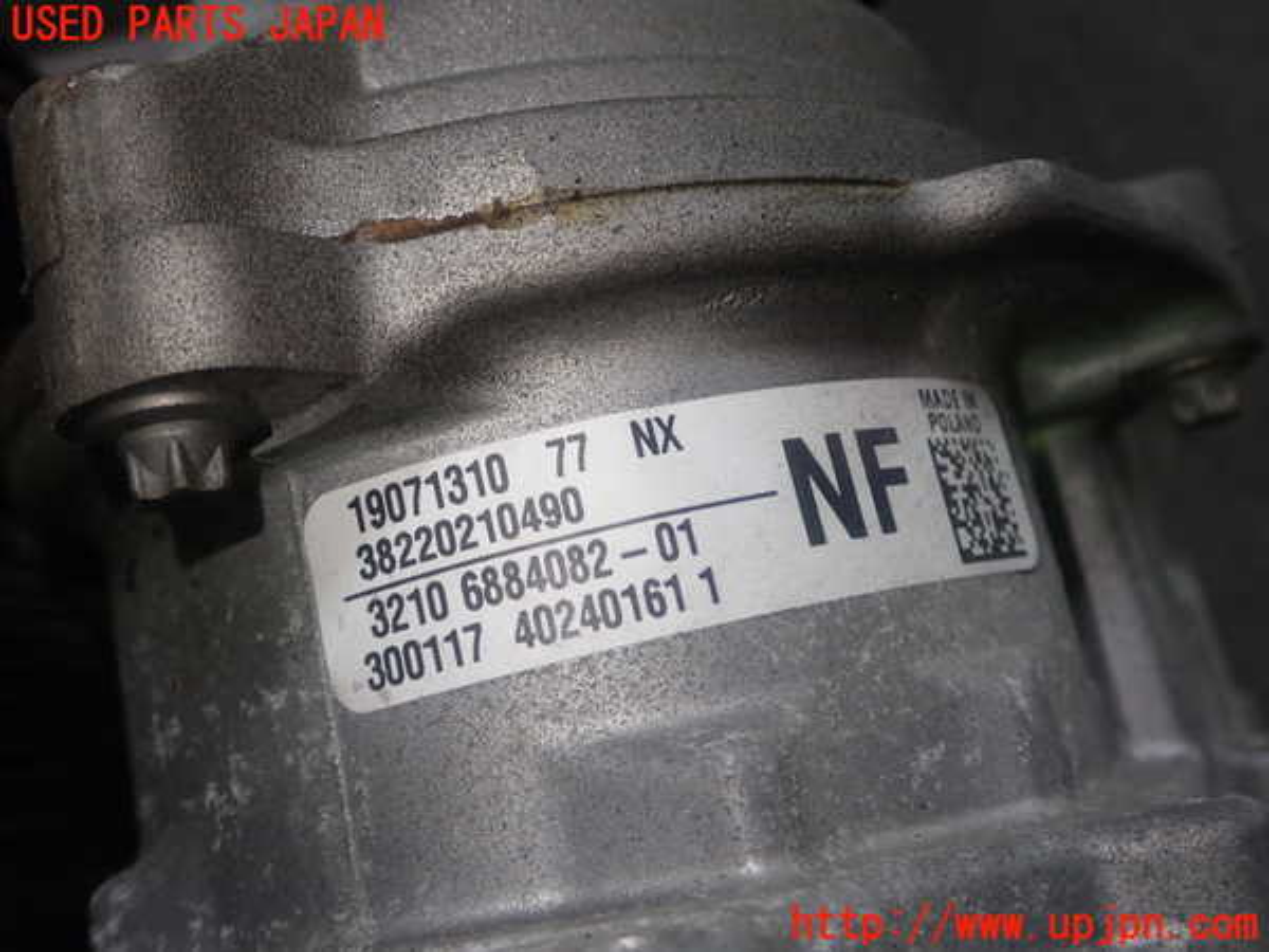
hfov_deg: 49.0
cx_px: 634
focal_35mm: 38
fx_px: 1393
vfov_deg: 37.7
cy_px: 476
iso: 125
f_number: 2.7
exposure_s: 1/80
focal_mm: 6.83
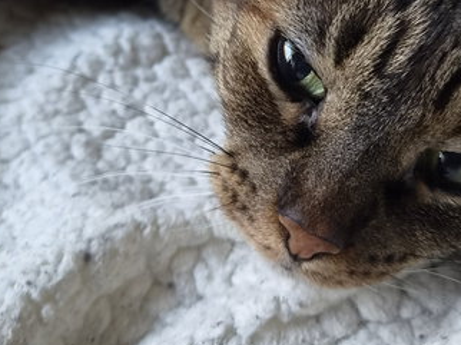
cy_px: 69
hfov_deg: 38.9
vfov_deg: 29.0
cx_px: 264
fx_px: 652
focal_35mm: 49
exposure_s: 1/100
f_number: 1.8
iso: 250
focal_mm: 5.4
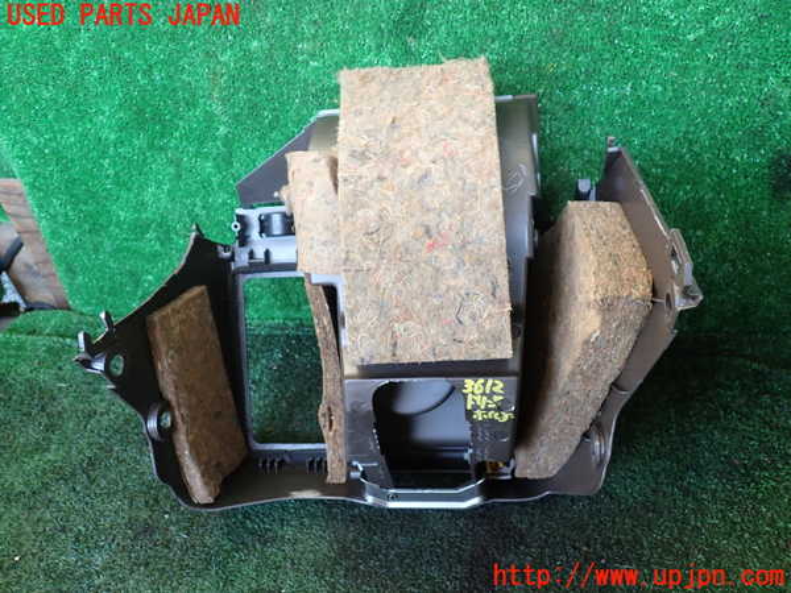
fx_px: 686
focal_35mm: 30
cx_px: 396
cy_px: 296
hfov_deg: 60.0
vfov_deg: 46.8
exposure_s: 1/50
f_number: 2.3
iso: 200
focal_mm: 5.4
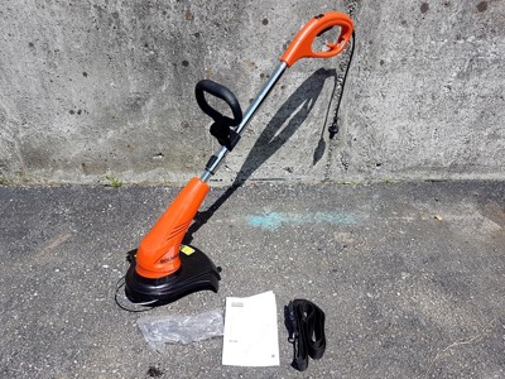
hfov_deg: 67.3
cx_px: 252
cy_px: 190
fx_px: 379
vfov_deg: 53.1
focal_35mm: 26
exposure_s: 1/1716
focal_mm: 4.2
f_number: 1.7
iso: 40
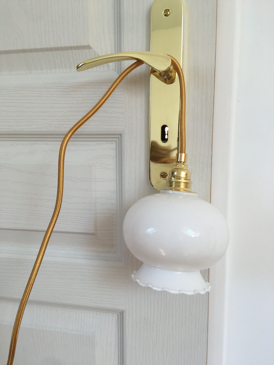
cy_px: 182
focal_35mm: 29
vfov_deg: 61.7
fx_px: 306
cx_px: 137
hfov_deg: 48.2
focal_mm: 4.15
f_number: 2.2
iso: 40
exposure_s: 1/100
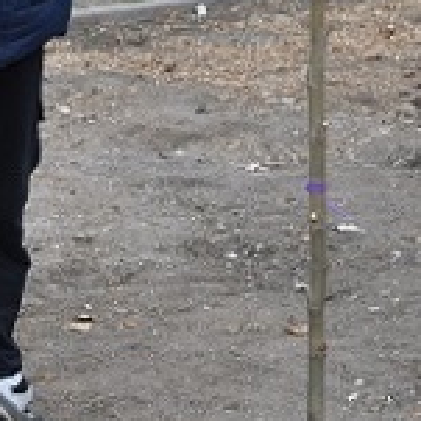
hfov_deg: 7.6
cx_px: 180
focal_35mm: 229
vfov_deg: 7.6
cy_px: 169
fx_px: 3151
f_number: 7.1
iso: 200
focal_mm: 36
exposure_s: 1/200
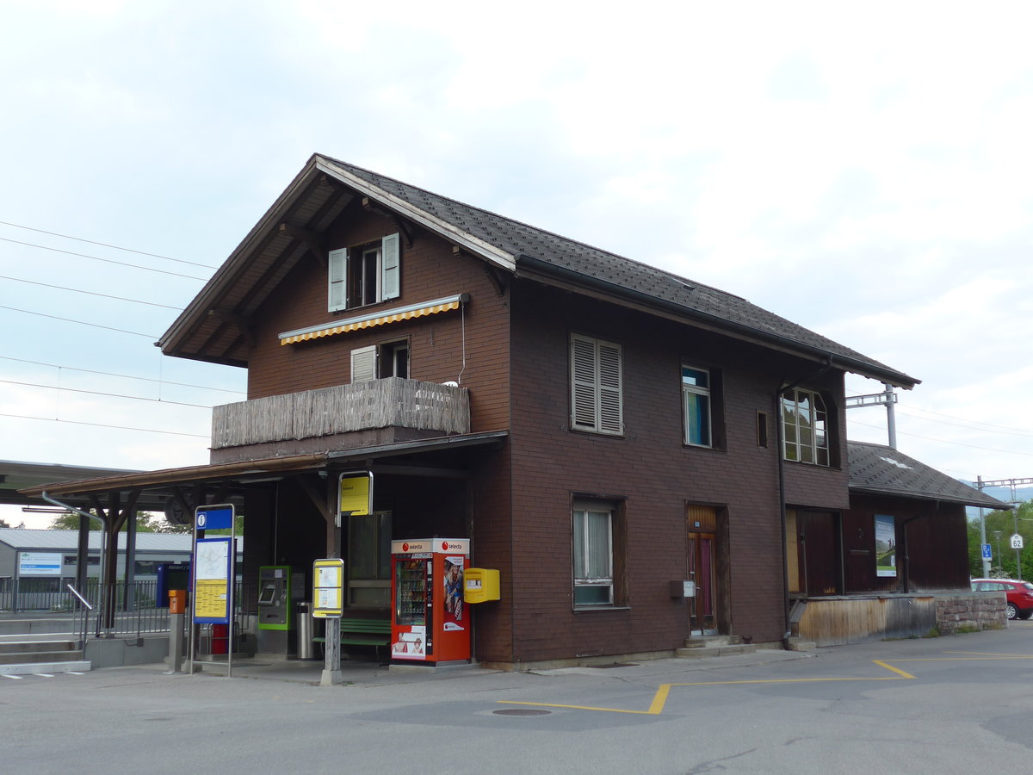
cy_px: 388
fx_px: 1224
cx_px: 516
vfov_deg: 35.1
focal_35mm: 41
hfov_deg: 45.8
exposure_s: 1/250
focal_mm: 8.4
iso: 80
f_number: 2.8
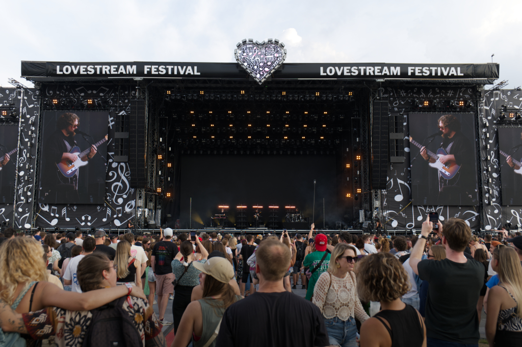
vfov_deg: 41.1
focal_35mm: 32
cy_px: 174
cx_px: 261
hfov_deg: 58.7
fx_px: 464
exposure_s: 1/320
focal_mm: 32
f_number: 5.6
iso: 250
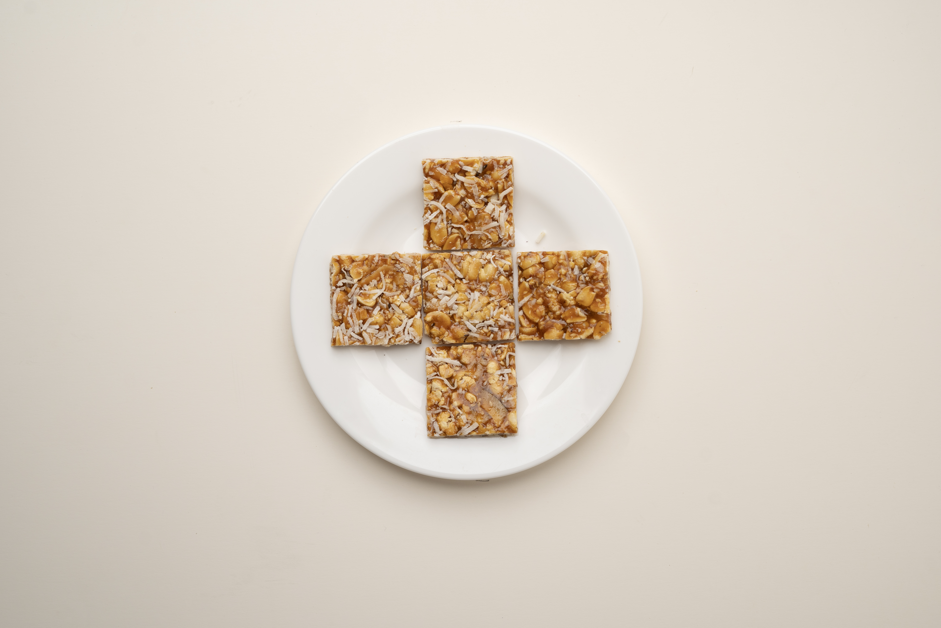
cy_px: 314
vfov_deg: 27.0
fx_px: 1307
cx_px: 470
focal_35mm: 50
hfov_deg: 39.6
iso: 80
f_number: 5
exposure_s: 1/30
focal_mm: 50
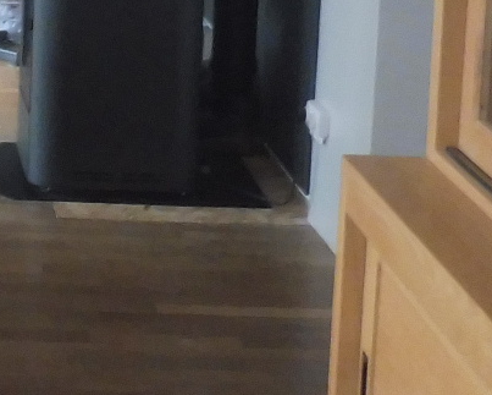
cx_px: -184
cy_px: -170
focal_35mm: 119
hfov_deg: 15.2
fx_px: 1734
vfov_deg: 12.4
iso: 400
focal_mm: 4.3
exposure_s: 1/60
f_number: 3.3
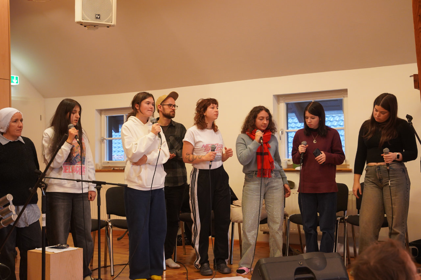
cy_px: 140
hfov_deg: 43.6
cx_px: 210
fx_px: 526
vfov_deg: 29.9
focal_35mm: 45
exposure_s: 1/160
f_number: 4
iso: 2500
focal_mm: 45
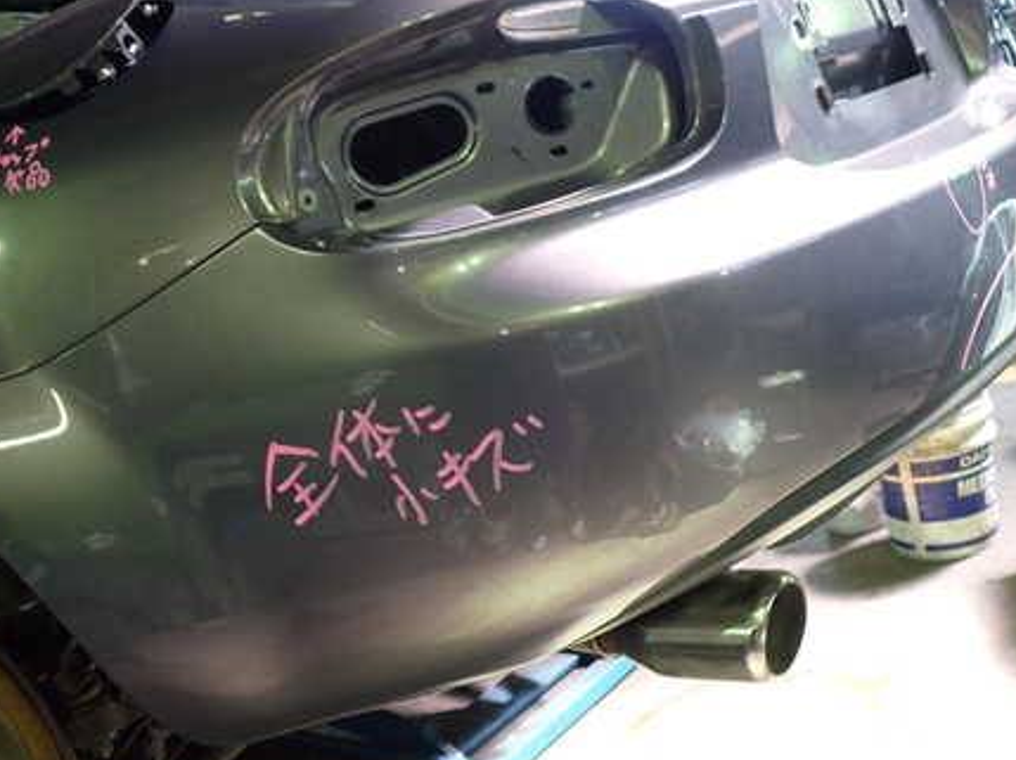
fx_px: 1232
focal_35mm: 42
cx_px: 464
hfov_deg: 44.8
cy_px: 410
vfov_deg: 34.3
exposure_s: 1/30
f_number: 2.3
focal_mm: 5.4
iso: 200
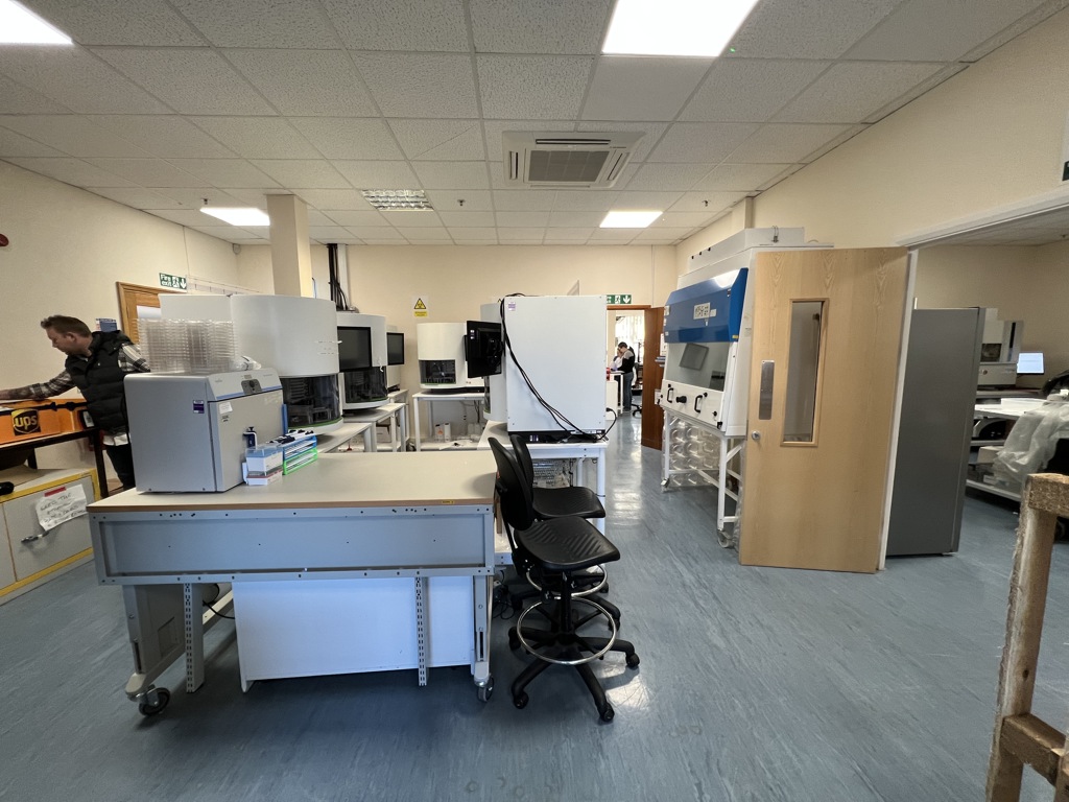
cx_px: 534
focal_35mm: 13
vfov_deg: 89.9
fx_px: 401
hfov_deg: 106.2
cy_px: 401
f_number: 1.8
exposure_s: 1/100
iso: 160
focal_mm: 1.57
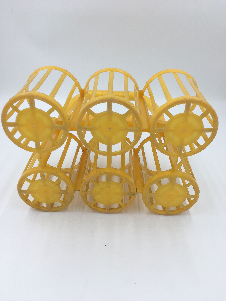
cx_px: 113
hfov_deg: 48.2
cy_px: 150
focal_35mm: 29
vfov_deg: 61.7
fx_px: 252
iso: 25
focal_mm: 4.15
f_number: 2.2
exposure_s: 1/309
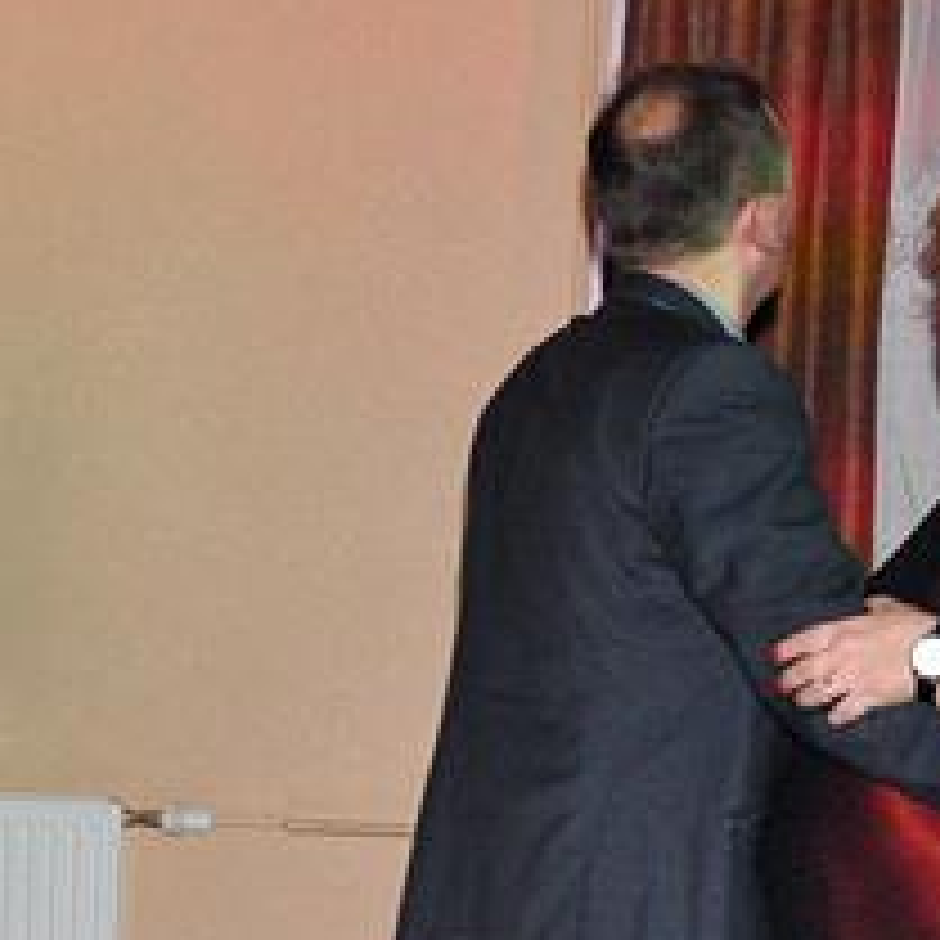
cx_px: -103
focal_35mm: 109
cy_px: 897
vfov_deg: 15.8
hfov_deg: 15.6
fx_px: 3340
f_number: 5
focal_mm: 21
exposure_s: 1/60
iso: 2000
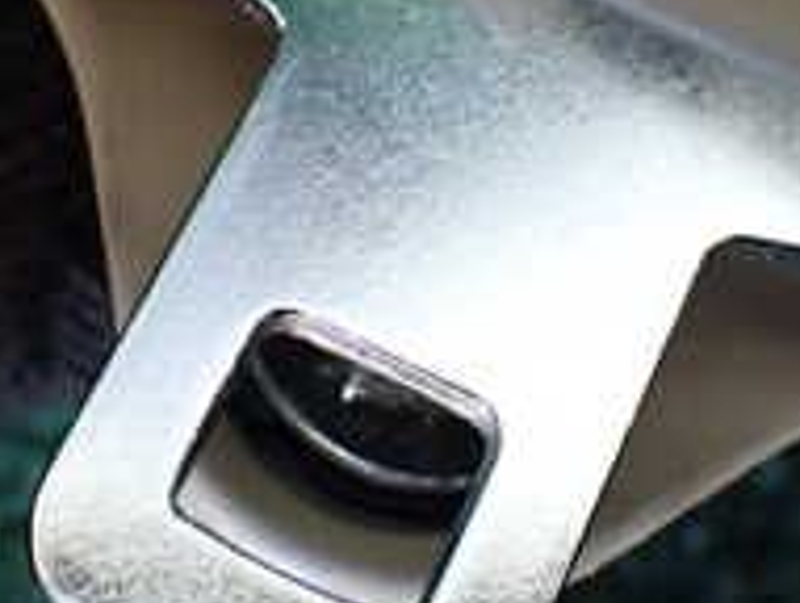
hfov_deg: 20.8
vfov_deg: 15.6
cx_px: 482
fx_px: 2177
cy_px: 96
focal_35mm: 94
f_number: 2.3
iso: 800
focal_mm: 5.4
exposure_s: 1/125
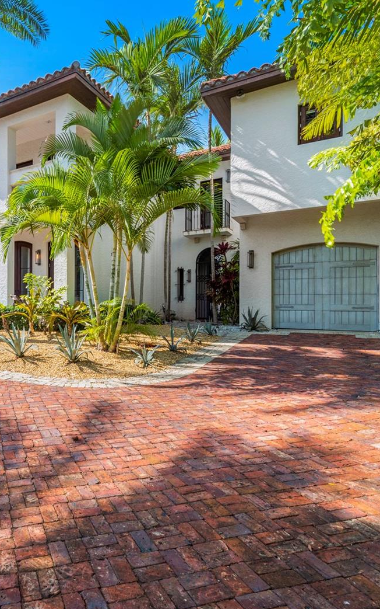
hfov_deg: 44.8
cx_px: 38
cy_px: 301
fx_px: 414
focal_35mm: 25
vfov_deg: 72.5
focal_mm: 16
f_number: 11
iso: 100
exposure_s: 1/320
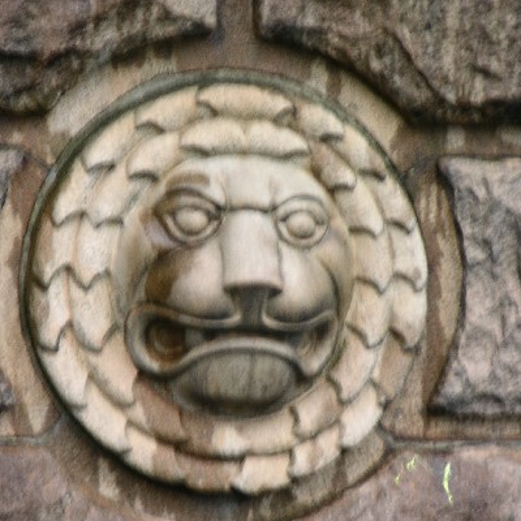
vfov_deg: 4.8
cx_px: 264
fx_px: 6181
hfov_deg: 4.8
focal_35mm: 363
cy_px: 307
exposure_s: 1/26.7
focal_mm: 71.2
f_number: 4.2
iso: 50
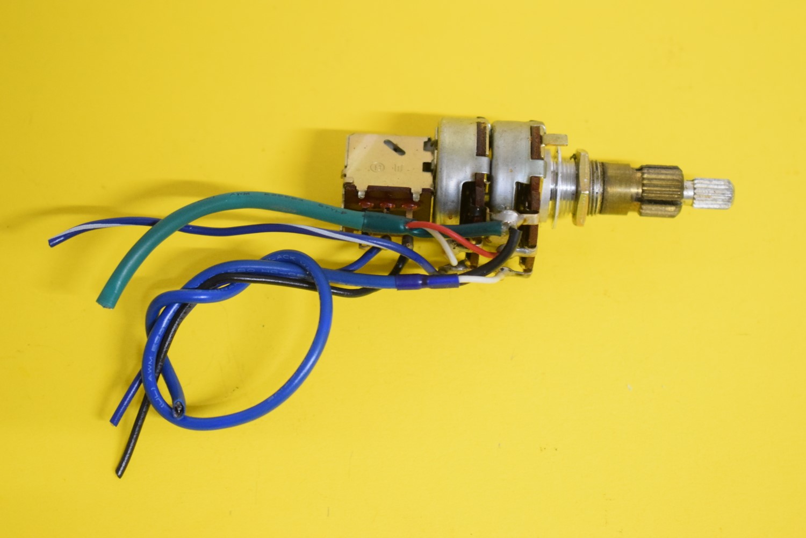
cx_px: 403
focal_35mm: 82
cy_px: 269
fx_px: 1847
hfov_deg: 24.6
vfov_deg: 16.6
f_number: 5.6
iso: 3200
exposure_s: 1/100
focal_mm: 55
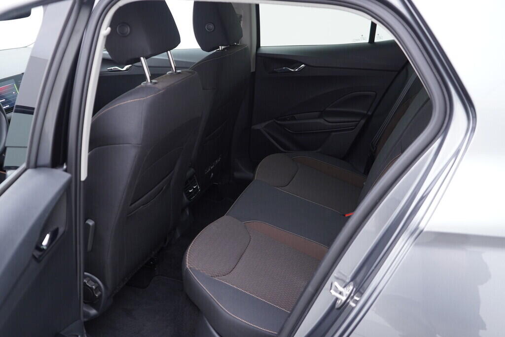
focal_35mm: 36
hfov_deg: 53.1
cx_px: 252
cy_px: 168
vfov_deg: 36.9
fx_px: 505
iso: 250
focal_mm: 24
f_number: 2.8
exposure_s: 1/40
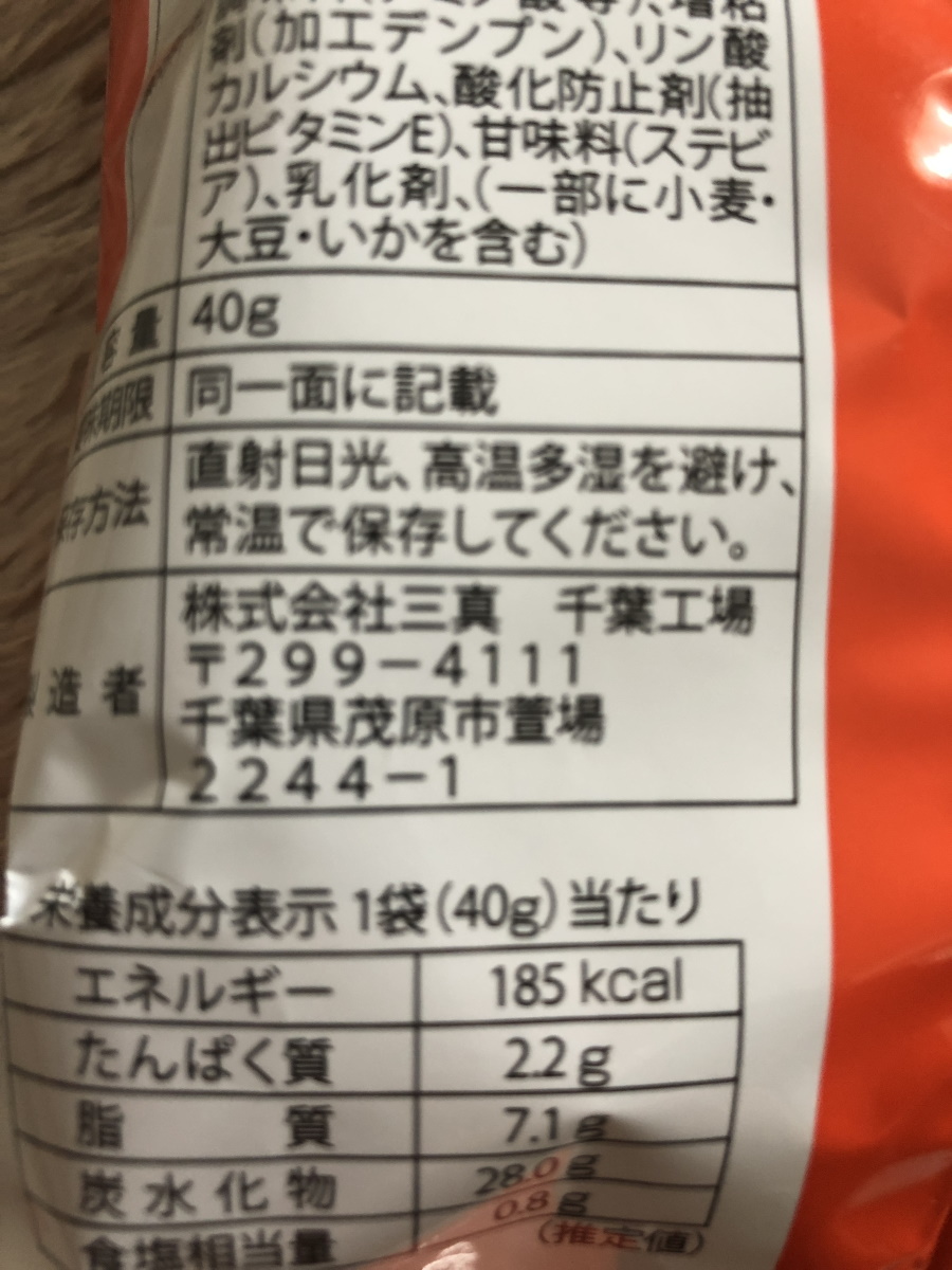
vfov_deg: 63.4
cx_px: 476
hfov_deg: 49.7
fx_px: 1027
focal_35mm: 28
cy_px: 635
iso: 50
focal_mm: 3.99
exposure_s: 1/15
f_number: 1.8
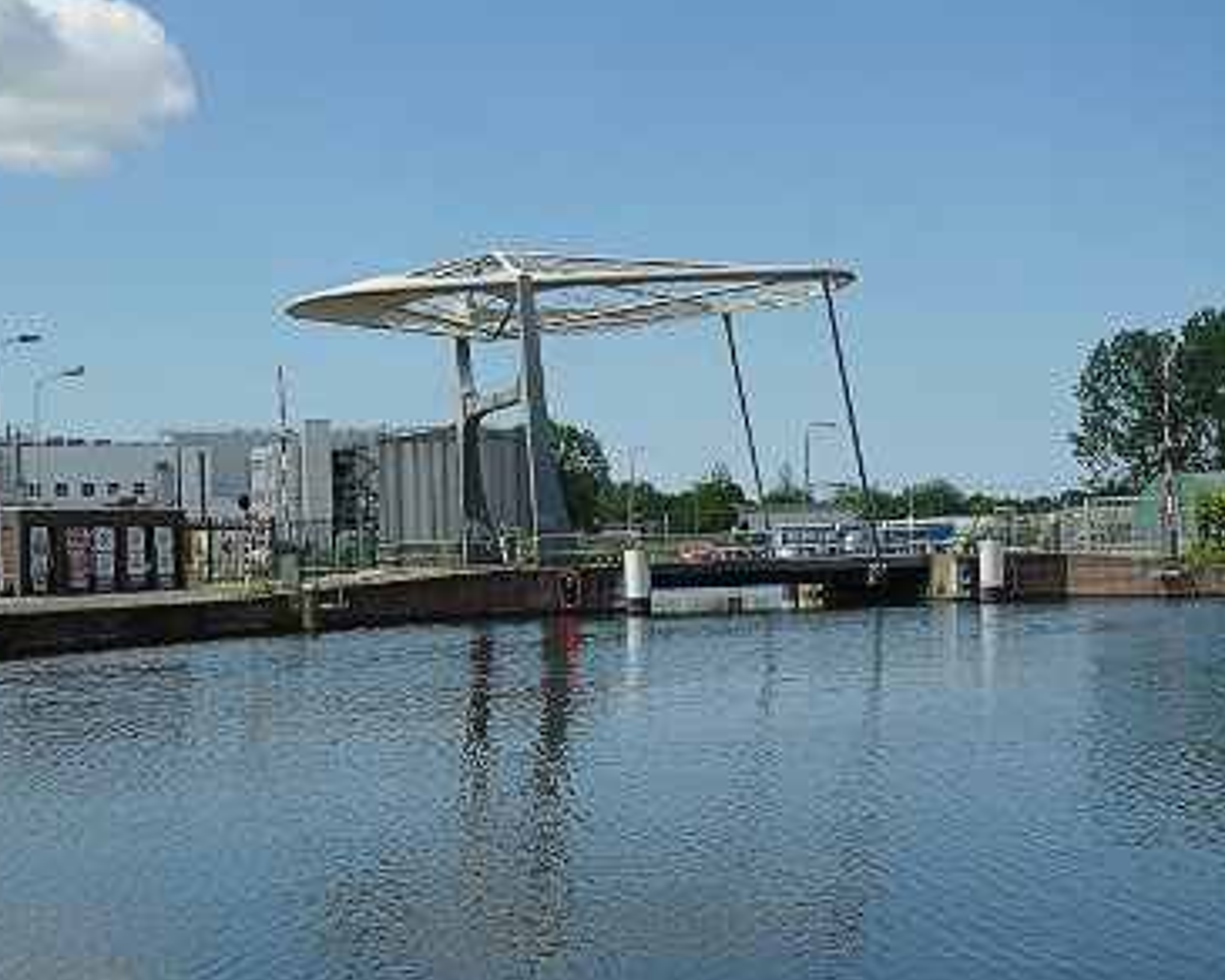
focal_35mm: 64
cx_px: 589
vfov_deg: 23.8
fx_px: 2320
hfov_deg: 29.6
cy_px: 487
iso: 100
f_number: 6.7
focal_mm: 37
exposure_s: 1/320
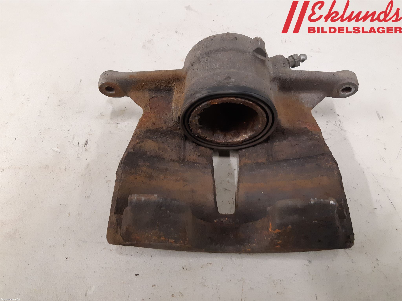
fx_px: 302
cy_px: 150
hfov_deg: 67.3
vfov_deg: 53.1
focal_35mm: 26
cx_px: 201
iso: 320
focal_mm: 3.93
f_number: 1.7
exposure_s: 1/50
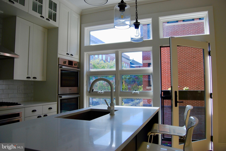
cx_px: 113
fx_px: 170
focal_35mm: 27
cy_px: 76
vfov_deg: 48.0
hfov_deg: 67.3
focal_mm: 18
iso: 200
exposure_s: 1/125
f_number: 5.6
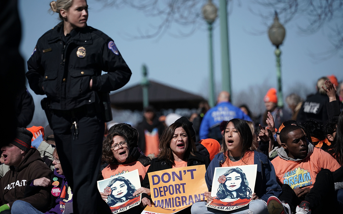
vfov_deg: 3.3
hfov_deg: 5.3
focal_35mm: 393
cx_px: 171
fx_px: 3674
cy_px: 107
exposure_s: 1/1250
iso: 200
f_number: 8
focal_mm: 385
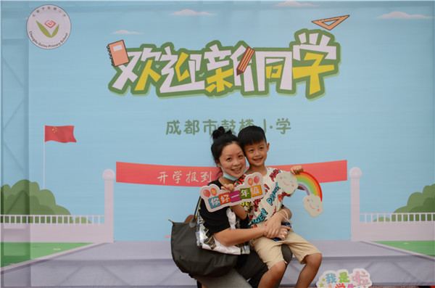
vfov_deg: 29.7
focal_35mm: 45
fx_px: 542
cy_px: 144
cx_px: 218
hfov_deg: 43.7
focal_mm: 30
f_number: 6.3
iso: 100
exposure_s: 1/160
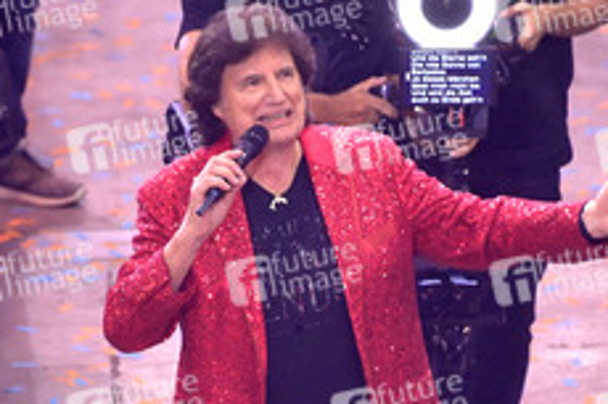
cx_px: 329
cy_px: 341
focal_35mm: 981
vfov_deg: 1.4
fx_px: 16556
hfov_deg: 2.1
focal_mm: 500
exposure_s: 1/400
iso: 16000
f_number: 5.6
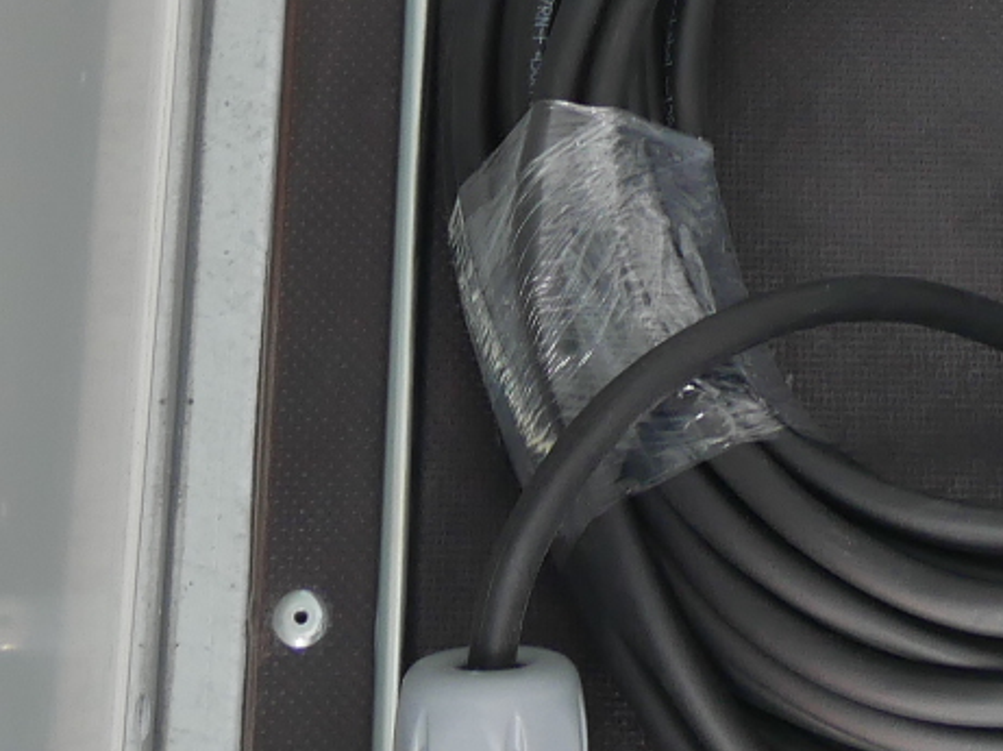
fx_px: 4285
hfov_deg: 13.1
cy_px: -977
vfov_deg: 9.1
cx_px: 1044
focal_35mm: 148
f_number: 3.7
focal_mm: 15
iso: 200
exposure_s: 1/60
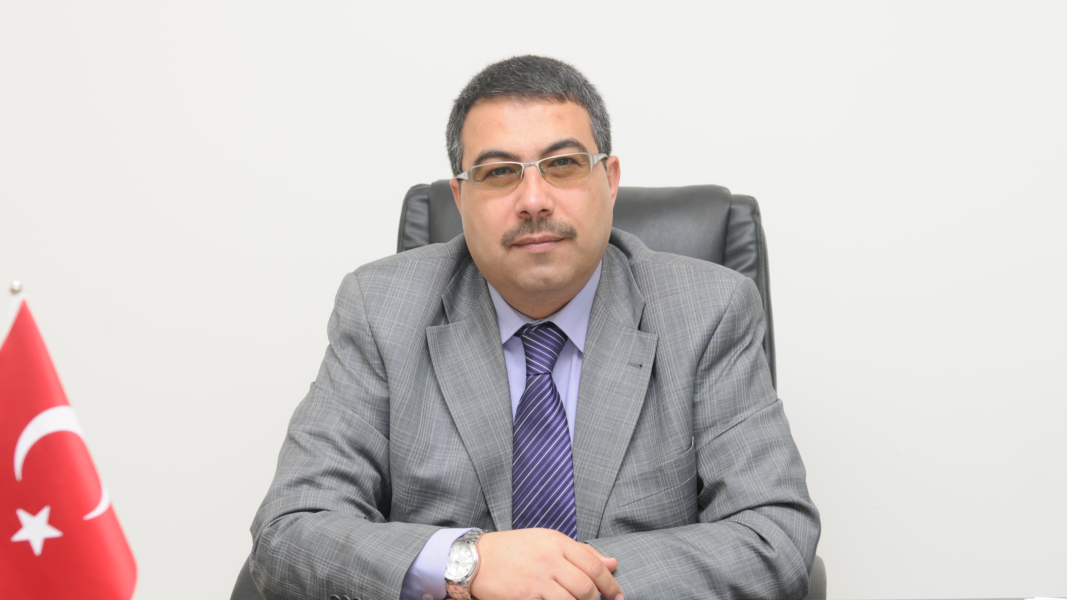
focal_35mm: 70
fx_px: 1980
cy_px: 355
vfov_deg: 17.2
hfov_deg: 30.2
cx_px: 516
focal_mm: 42
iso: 250
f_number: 5
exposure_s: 1/60
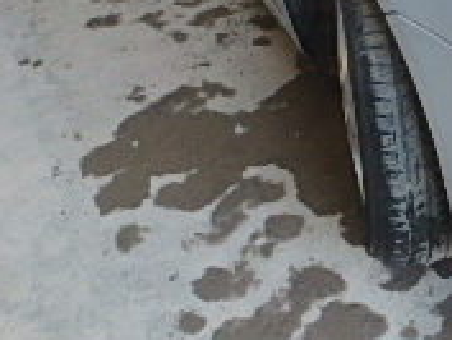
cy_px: 15
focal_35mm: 76
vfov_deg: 19.0
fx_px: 993
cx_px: 529
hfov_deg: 23.6
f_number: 3.5
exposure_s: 1/125
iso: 125
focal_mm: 3.7
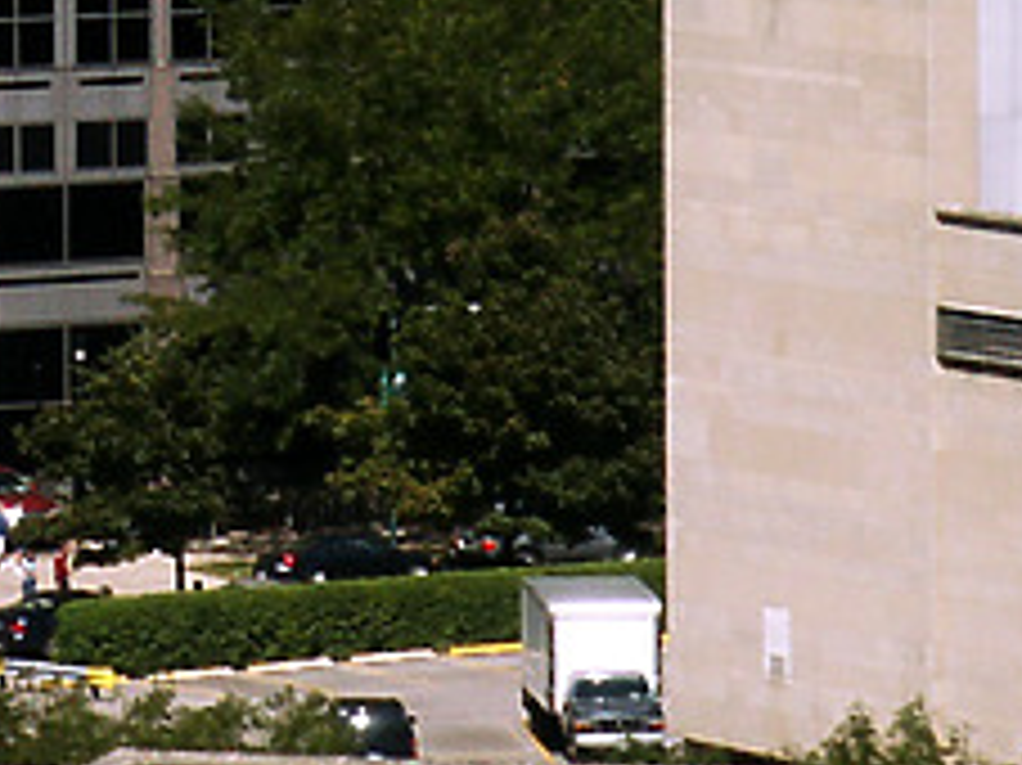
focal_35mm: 424
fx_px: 12512
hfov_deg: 4.7
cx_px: 45
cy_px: -479
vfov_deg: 3.5
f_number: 8
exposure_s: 1/250
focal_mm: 21.77
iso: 64
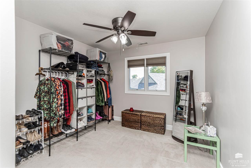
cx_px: 126
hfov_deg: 100.4
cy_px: 84
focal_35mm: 15
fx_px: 105
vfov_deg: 77.3
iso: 1100
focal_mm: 10
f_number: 14
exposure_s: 1/60
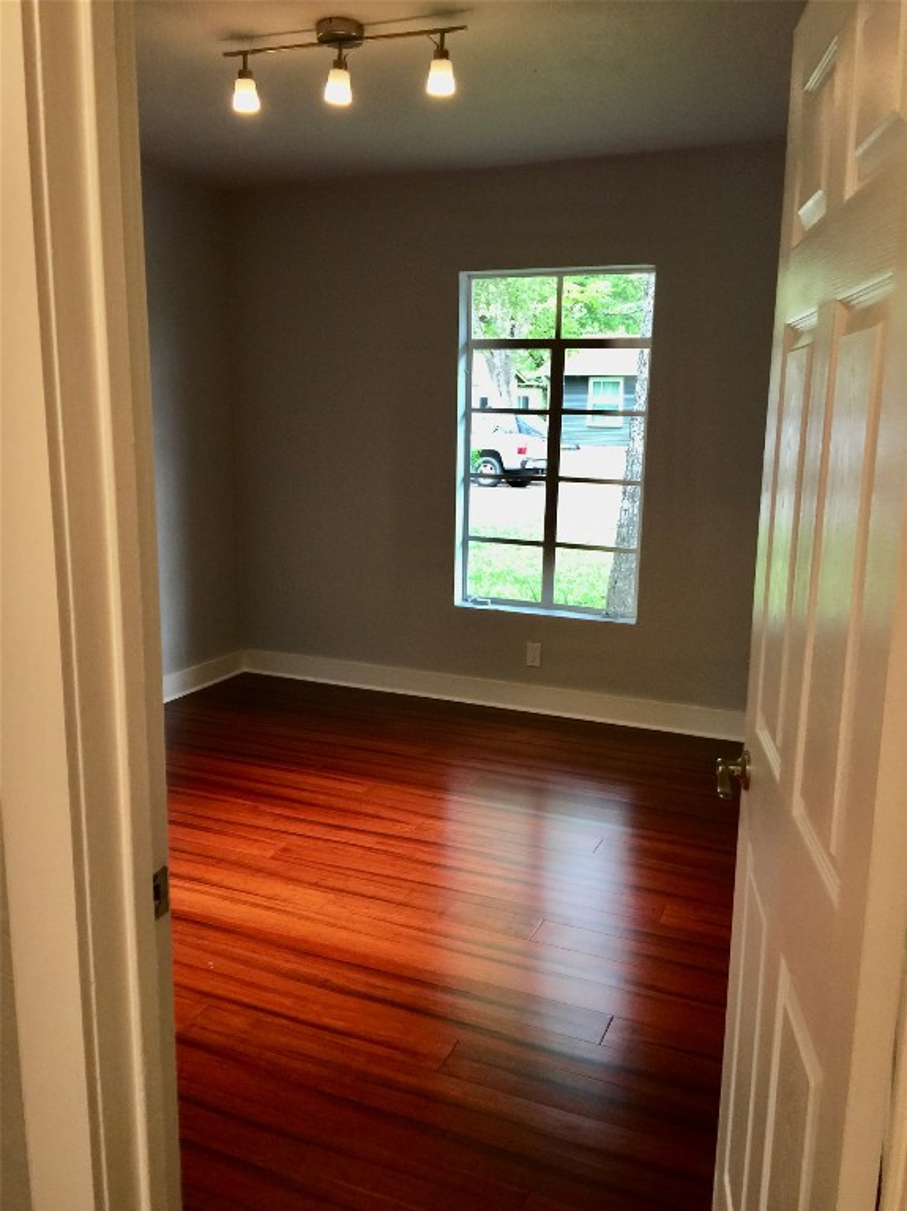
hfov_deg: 48.2
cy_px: 606
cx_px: 454
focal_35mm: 29
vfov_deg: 61.7
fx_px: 1014
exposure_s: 1/15
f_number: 2.2
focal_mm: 4.15
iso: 64
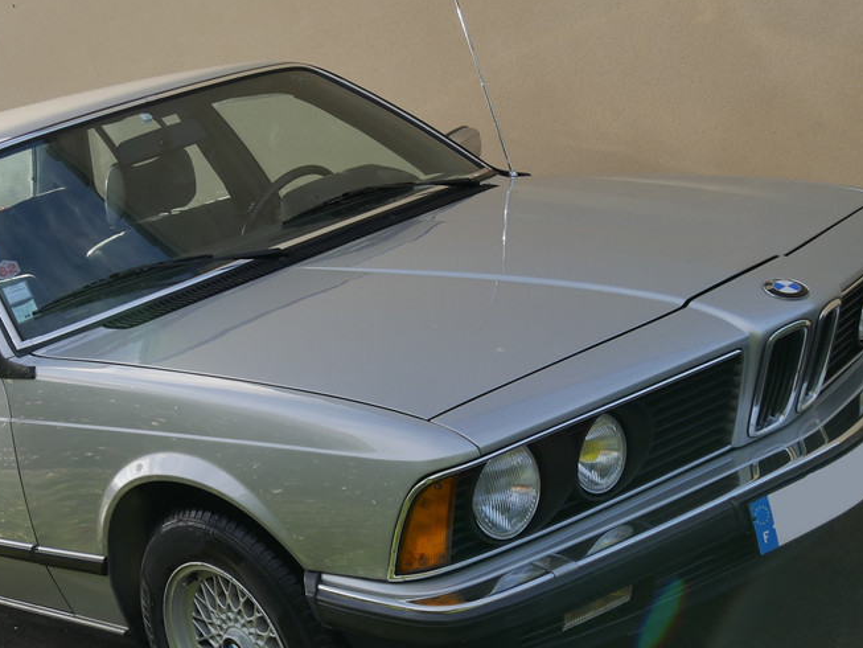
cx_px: 285
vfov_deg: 23.6
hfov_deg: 30.9
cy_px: 405
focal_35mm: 62
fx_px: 1546
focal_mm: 19
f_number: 6.3
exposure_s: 1/250
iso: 200
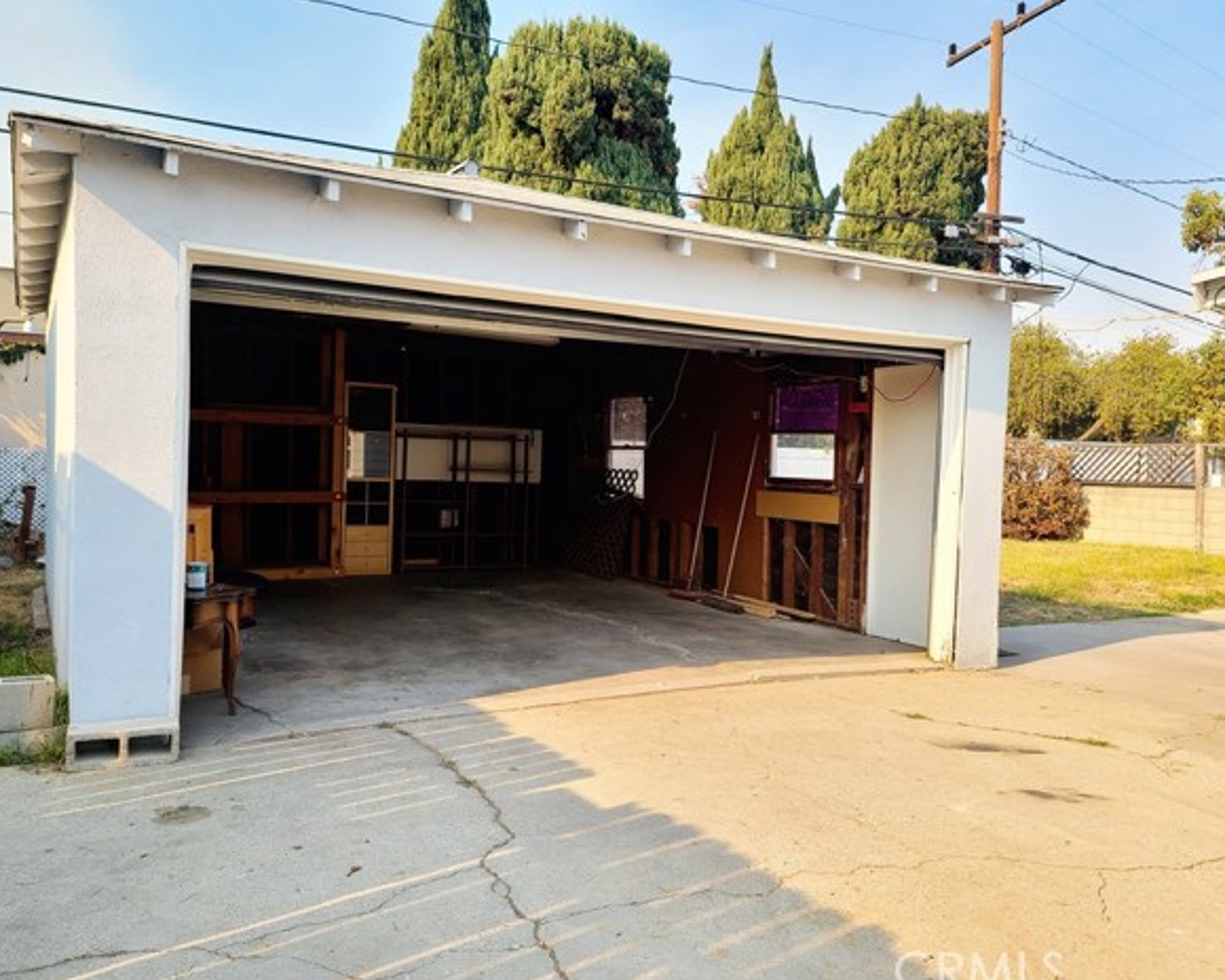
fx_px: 1015
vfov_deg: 51.5
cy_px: 494
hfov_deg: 62.2
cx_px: 598
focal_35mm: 28
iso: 40
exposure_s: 1/724
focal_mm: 5.4
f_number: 1.8
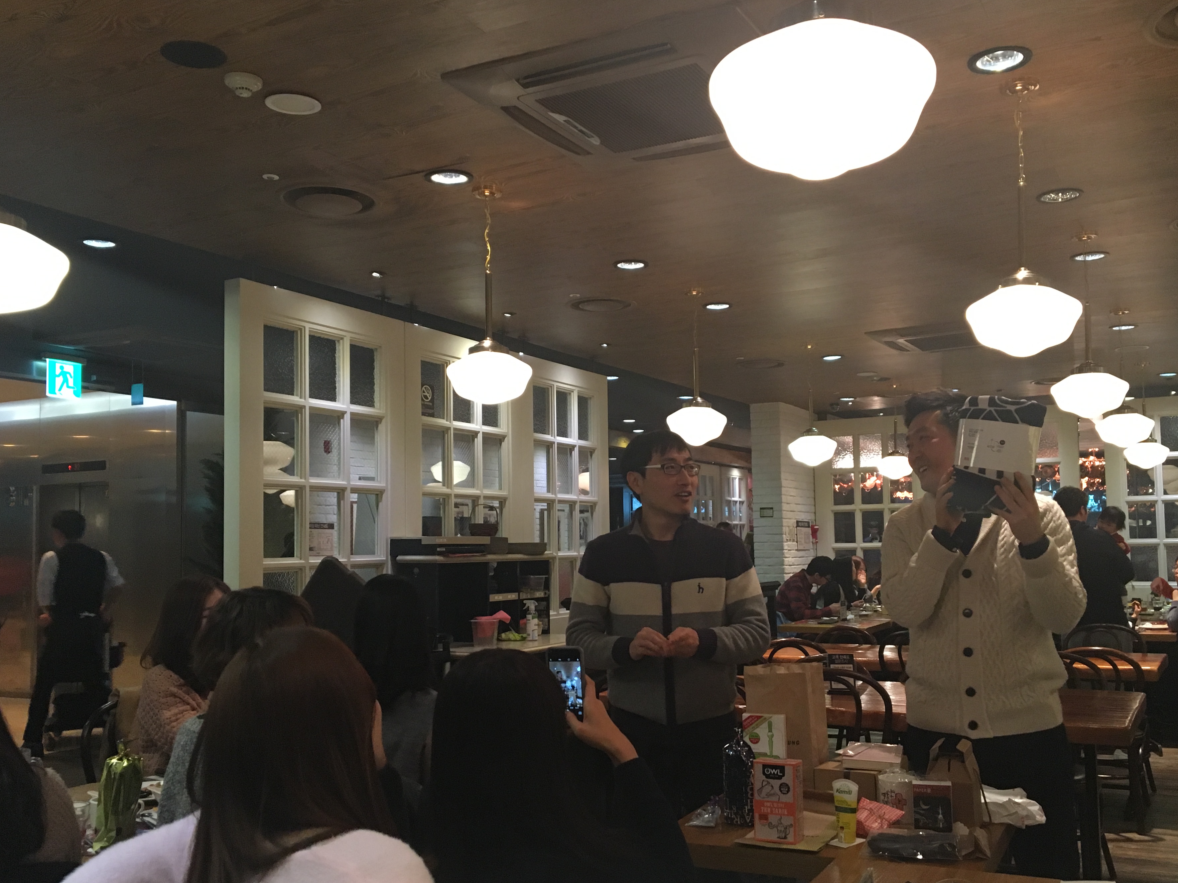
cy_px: 480
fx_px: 1123
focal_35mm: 33
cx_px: 630
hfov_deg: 55.3
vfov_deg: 42.9
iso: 160
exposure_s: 1/30
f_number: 2.2
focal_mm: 4.15
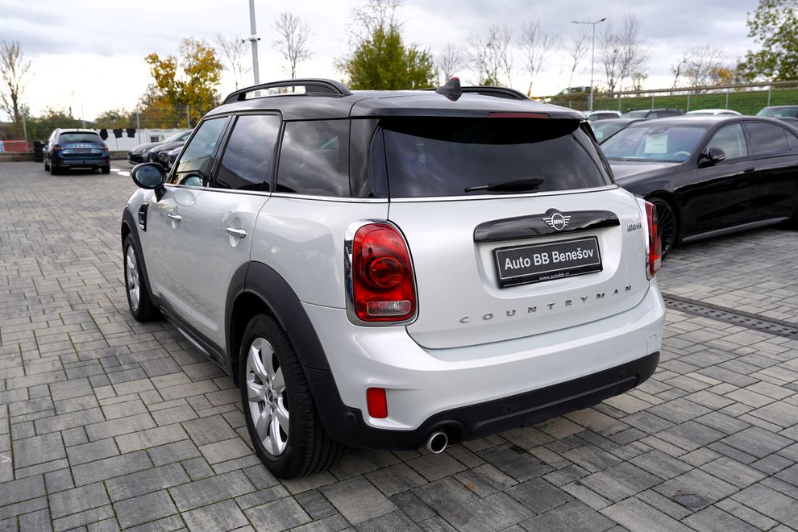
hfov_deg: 61.9
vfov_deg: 43.6
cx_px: 404
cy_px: 259
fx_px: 665
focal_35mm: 30
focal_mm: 29
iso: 100
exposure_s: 1/100
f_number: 5
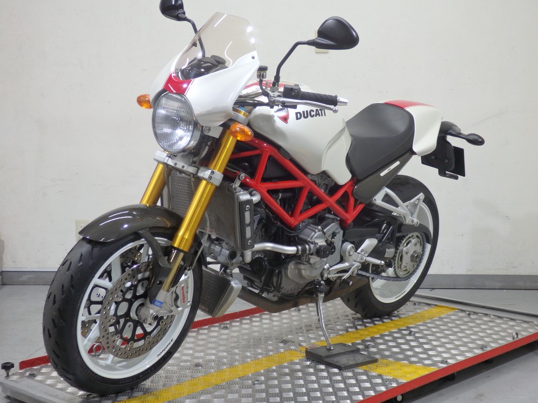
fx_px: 839
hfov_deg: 35.5
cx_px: 269
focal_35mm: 54
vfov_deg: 27.0
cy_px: 202
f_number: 4.1
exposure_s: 1/50
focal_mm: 9.8
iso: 160
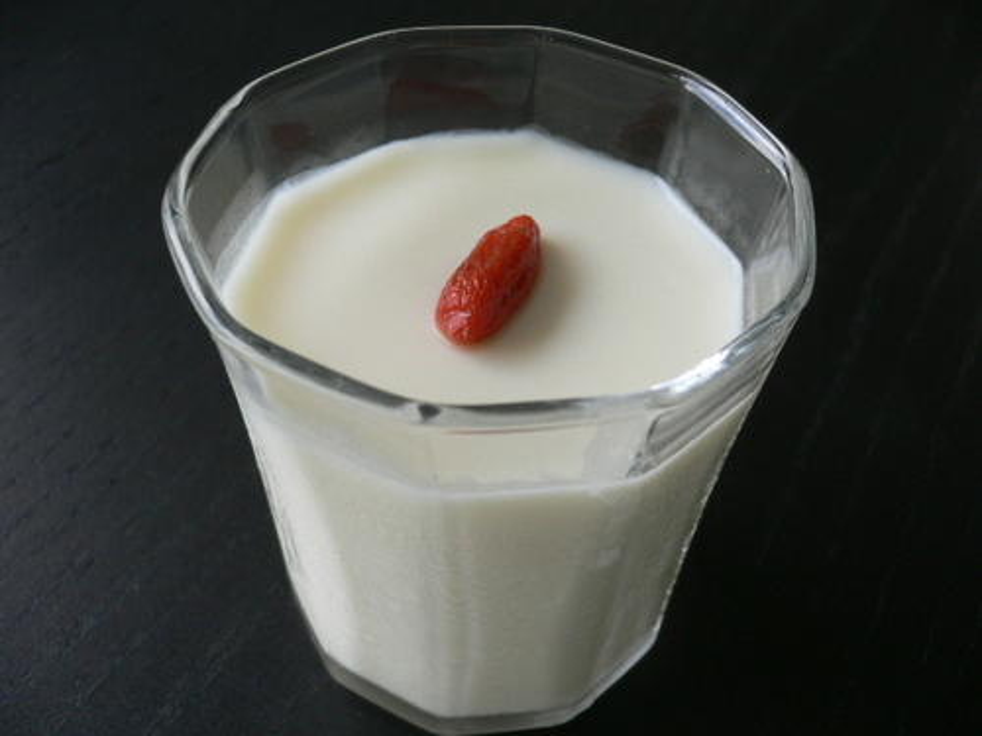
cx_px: 491
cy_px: 368
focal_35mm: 35
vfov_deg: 40.7
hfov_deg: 52.6
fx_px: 993
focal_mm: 5.8
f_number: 2.8
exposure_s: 1/80
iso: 100
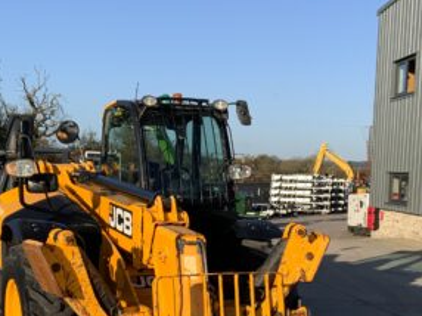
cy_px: 258
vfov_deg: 22.2
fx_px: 792
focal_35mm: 65
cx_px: 235
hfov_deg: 29.8
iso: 16
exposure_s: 1/1577
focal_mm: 3
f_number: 1.8
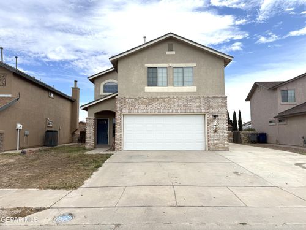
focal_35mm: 24
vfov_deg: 56.8
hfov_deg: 71.6
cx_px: 153
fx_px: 212
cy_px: 115
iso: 80
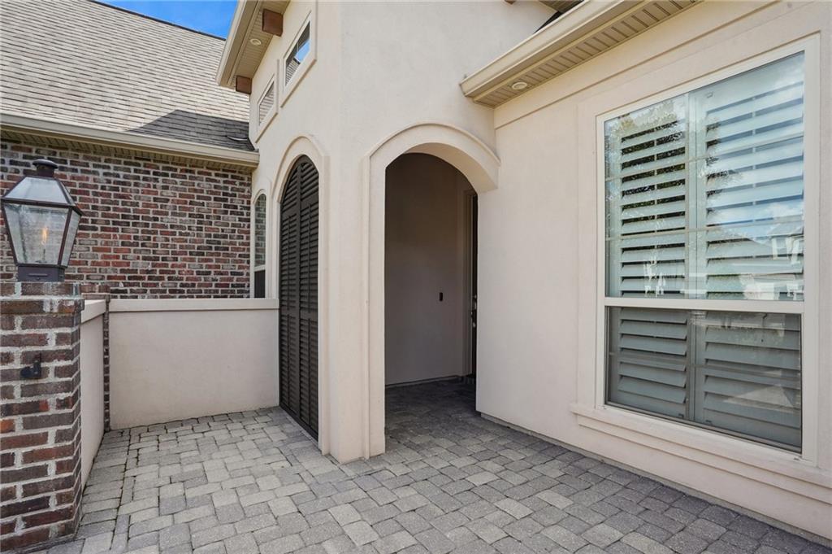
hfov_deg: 93.3
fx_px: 393
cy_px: 277
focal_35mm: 17
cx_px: 416
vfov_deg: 70.3
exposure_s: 1/200
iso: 800
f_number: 11
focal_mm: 17
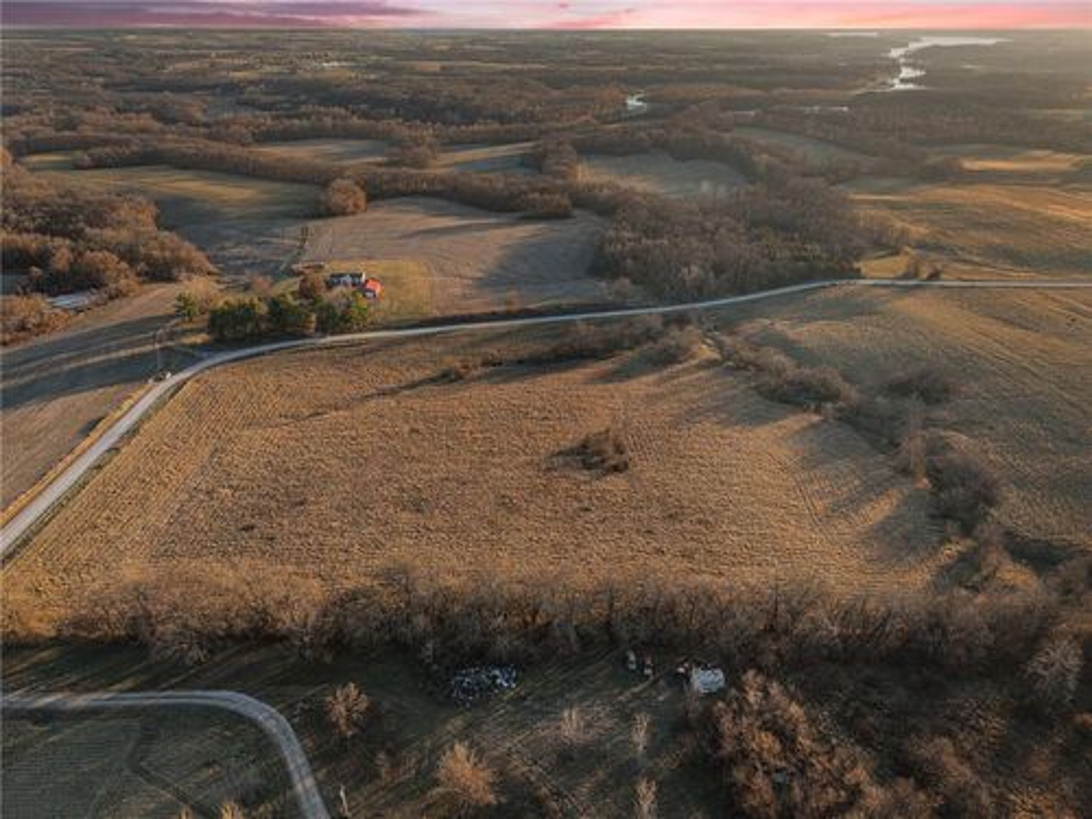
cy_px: 410
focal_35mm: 24
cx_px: 546
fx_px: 757
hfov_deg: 71.6
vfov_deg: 56.8
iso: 300
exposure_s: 1/640
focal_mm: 8.67
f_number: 1.8
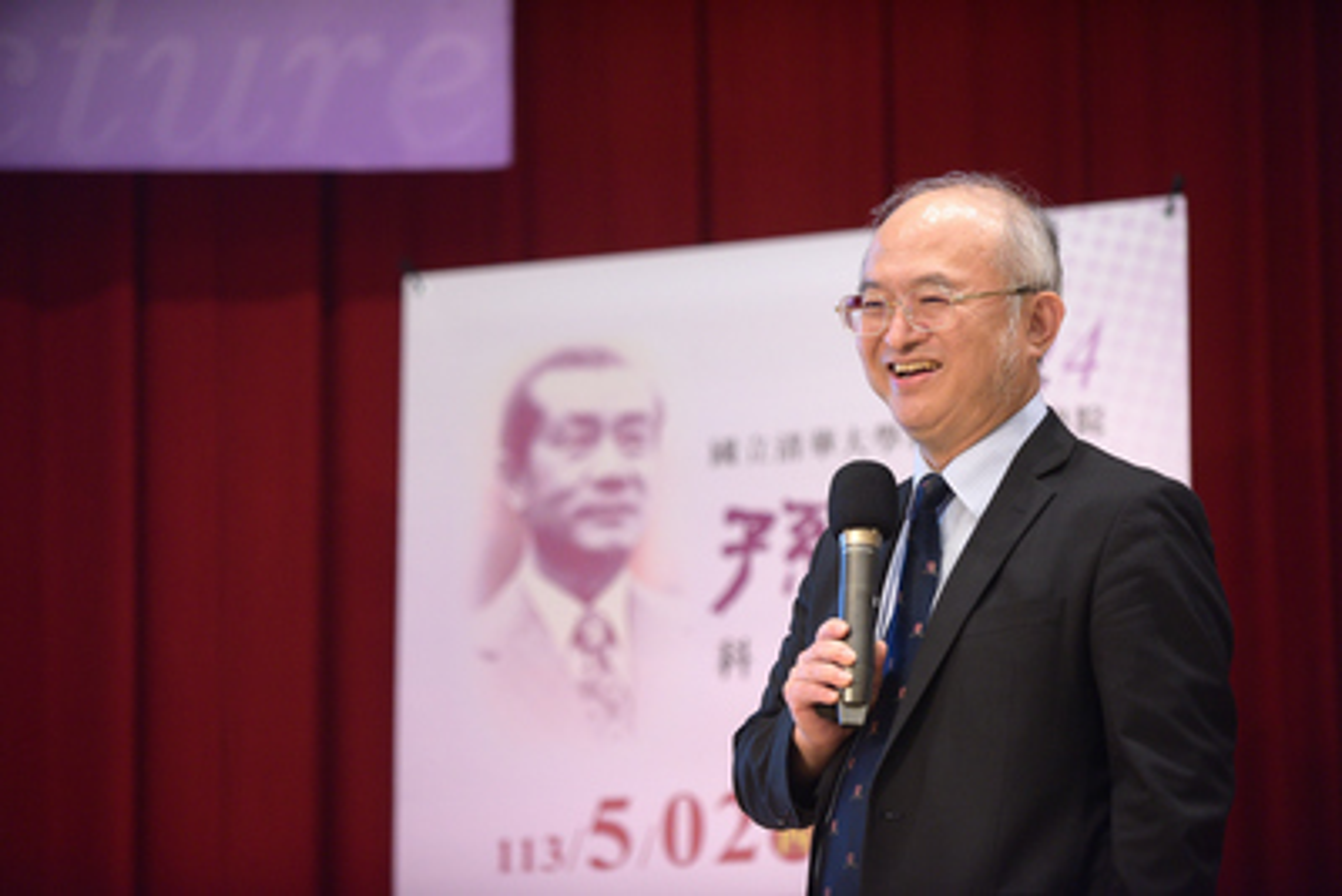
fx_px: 4661
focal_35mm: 125
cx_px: 671
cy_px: 448
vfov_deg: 11.0
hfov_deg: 16.4
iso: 2000
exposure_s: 1/100
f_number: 2.8
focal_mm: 125
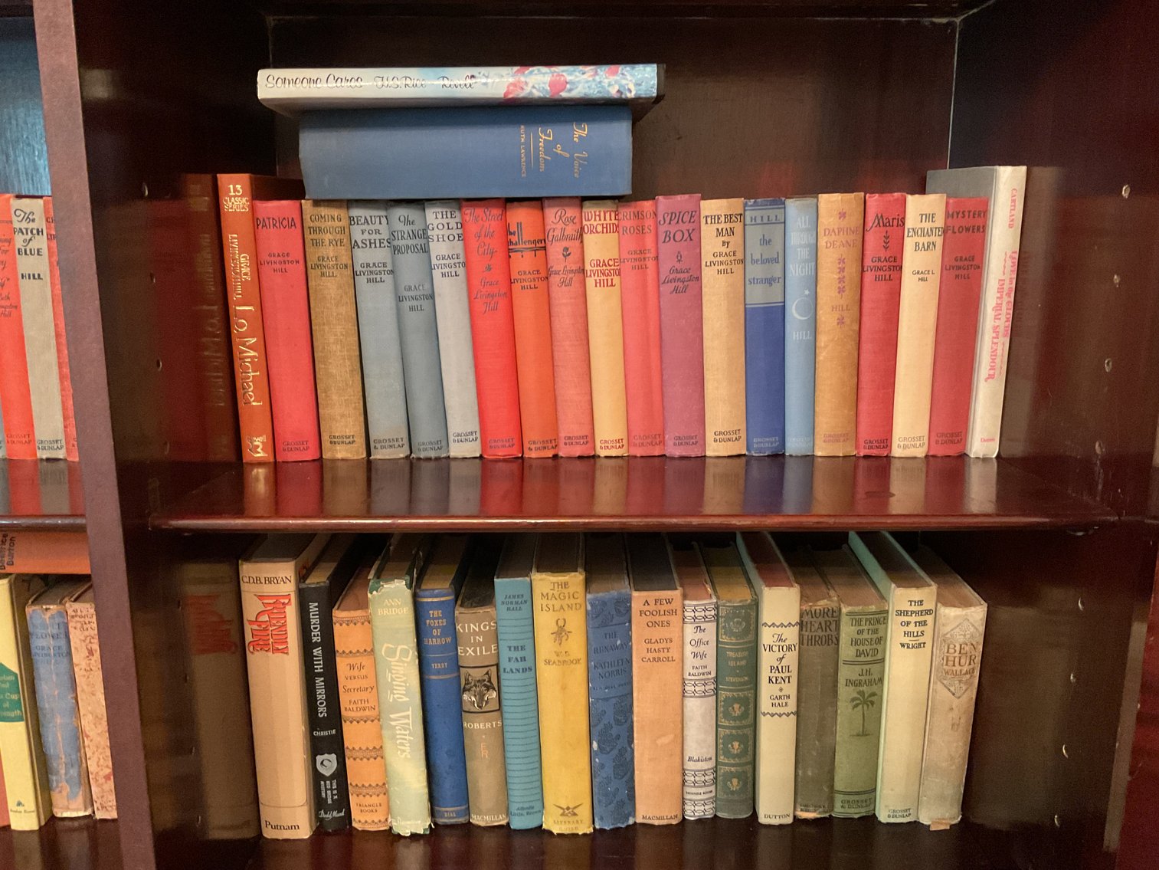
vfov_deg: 48.2
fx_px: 971
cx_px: 580
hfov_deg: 61.7
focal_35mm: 29
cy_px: 435
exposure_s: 1/30
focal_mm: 3
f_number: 1.8
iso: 500
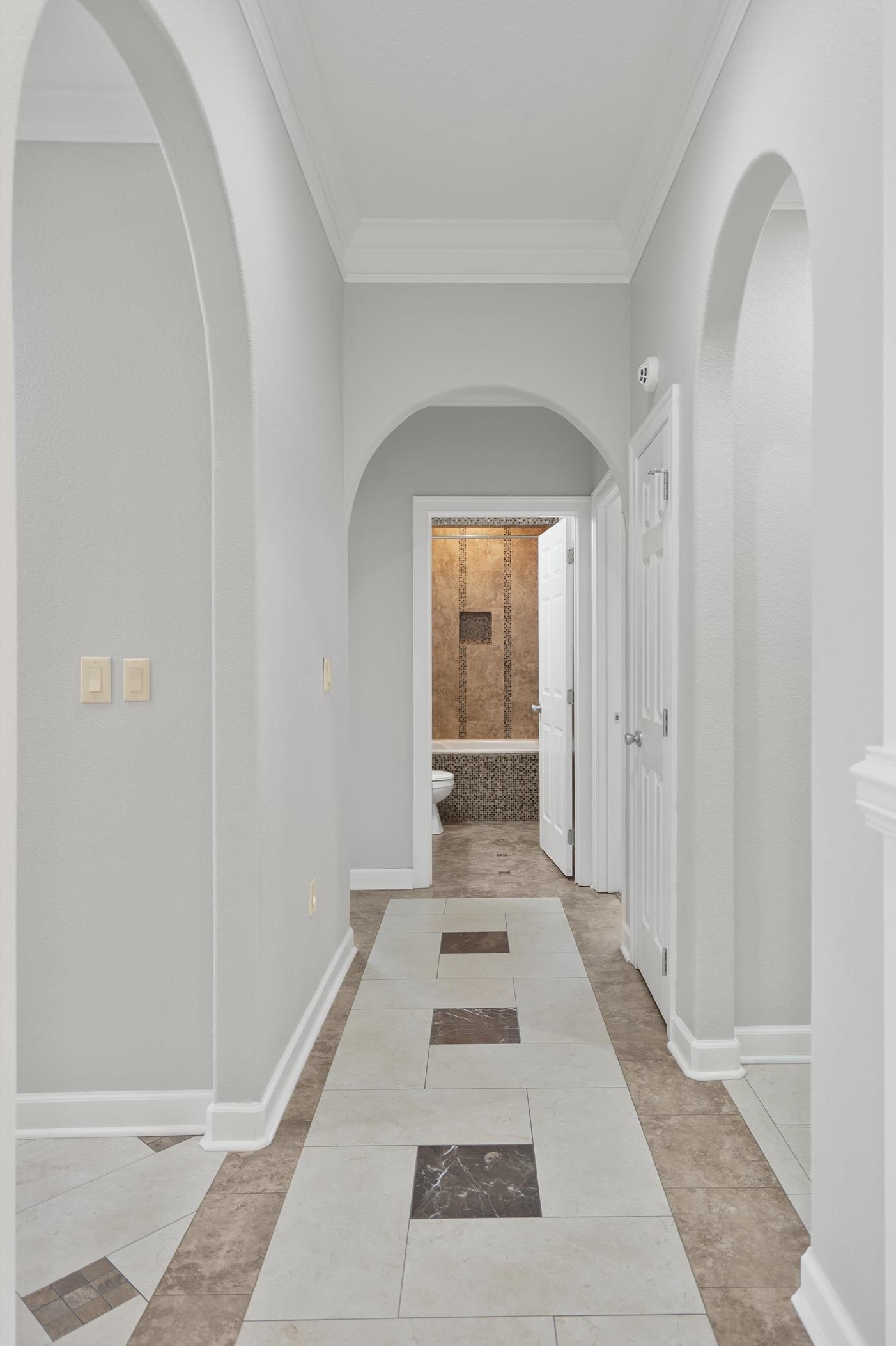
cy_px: 666
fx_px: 859
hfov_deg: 55.0
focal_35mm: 23
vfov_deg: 76.1
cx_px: 488
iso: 200
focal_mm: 21
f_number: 4
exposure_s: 1/5
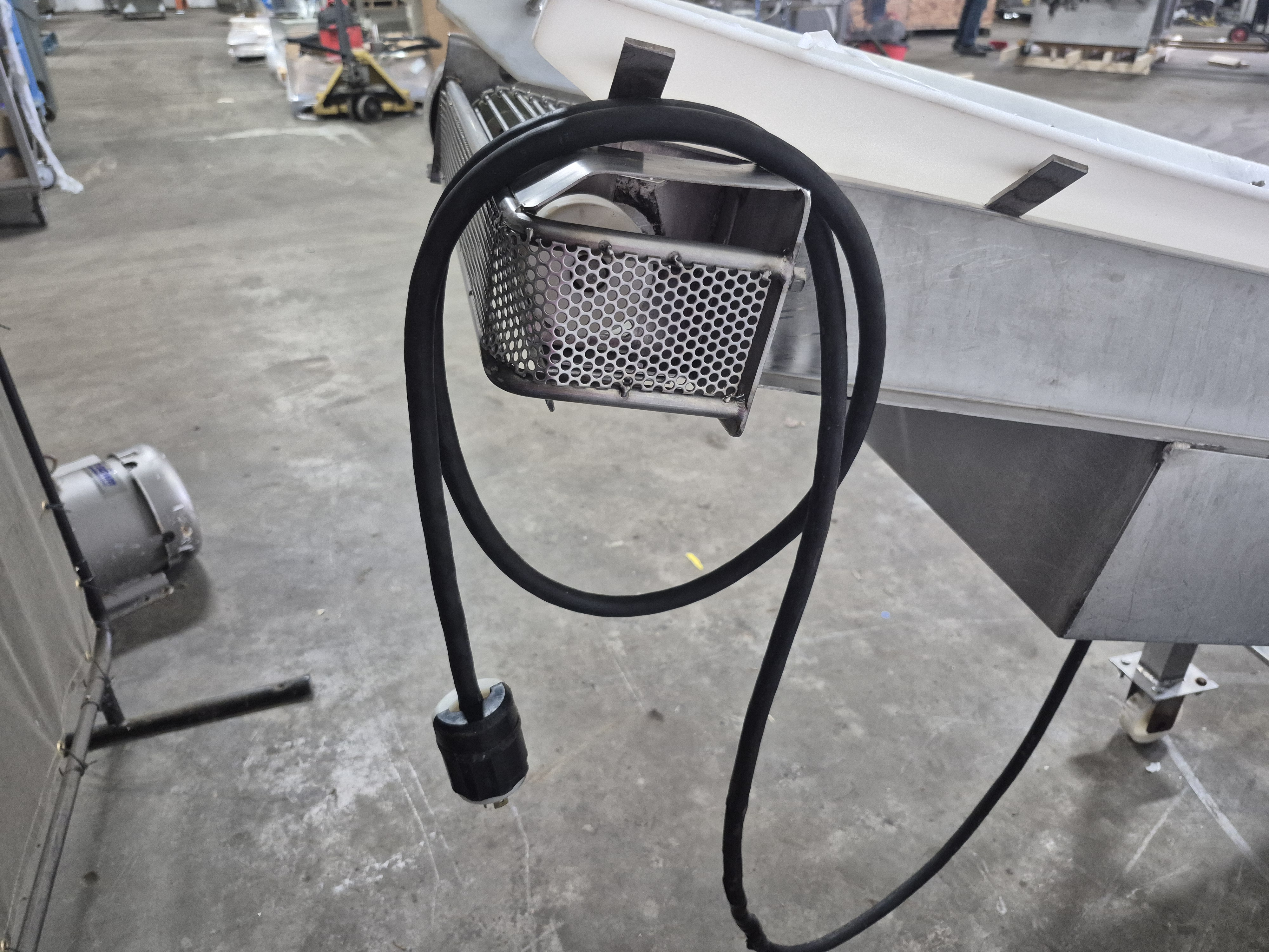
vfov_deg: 58.9
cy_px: 476
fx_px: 843
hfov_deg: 73.9
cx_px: 634
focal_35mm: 23
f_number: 1.8
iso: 800
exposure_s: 1/120
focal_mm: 5.4
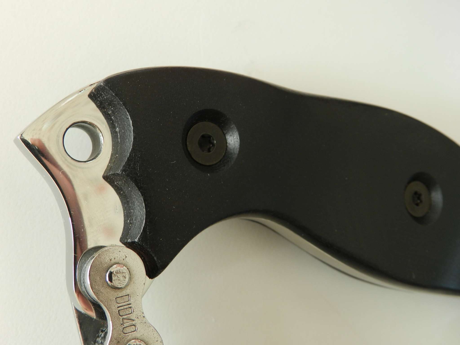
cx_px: 230
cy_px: 172
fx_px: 611
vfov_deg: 31.5
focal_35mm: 46
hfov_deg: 41.2
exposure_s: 1/30
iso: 180
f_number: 4.2
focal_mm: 8.1
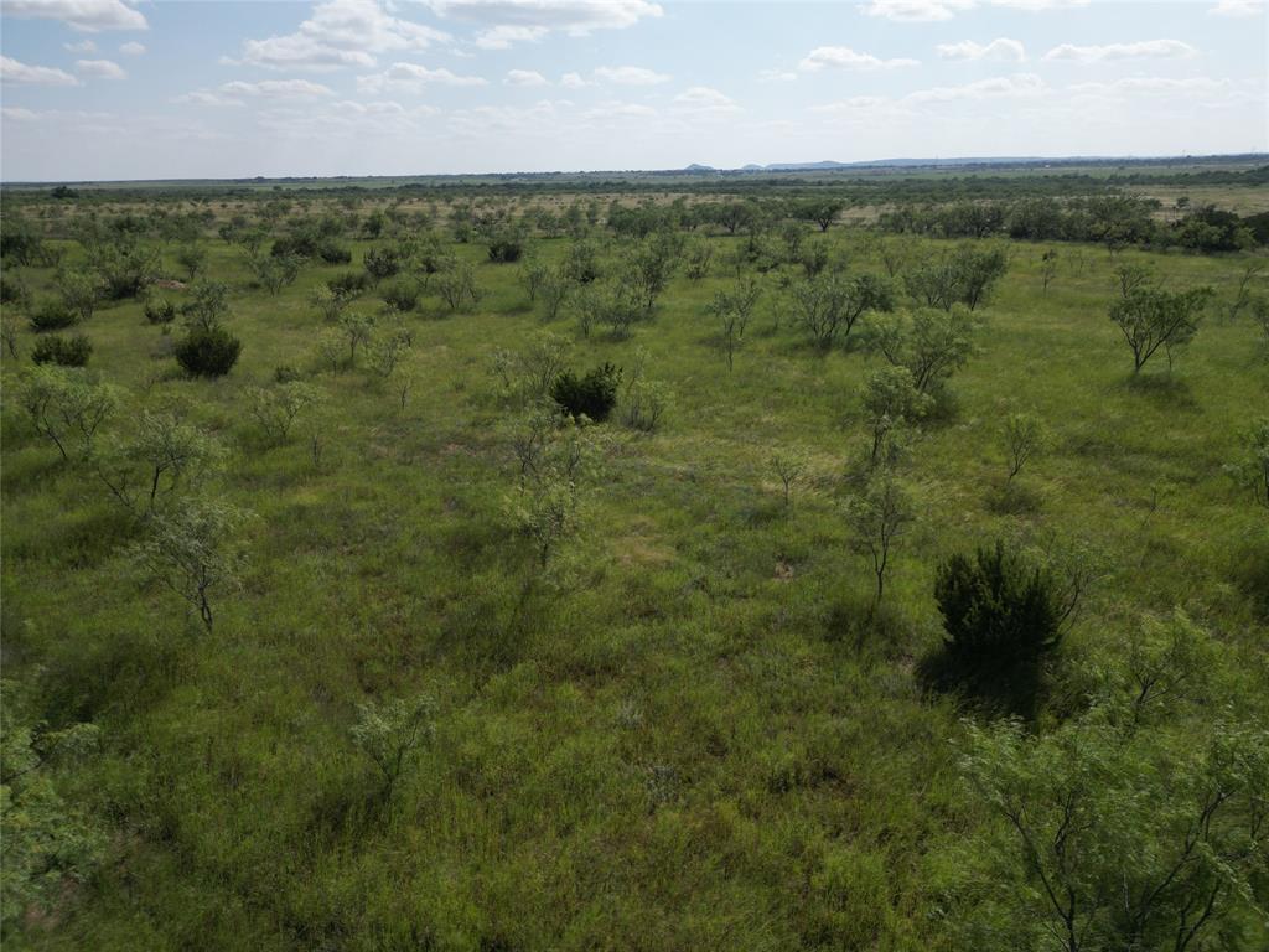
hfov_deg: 71.6
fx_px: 880
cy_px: 476
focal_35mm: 24
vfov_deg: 56.8
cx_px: 634
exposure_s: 1/5000
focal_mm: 6.72
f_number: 1.7
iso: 140
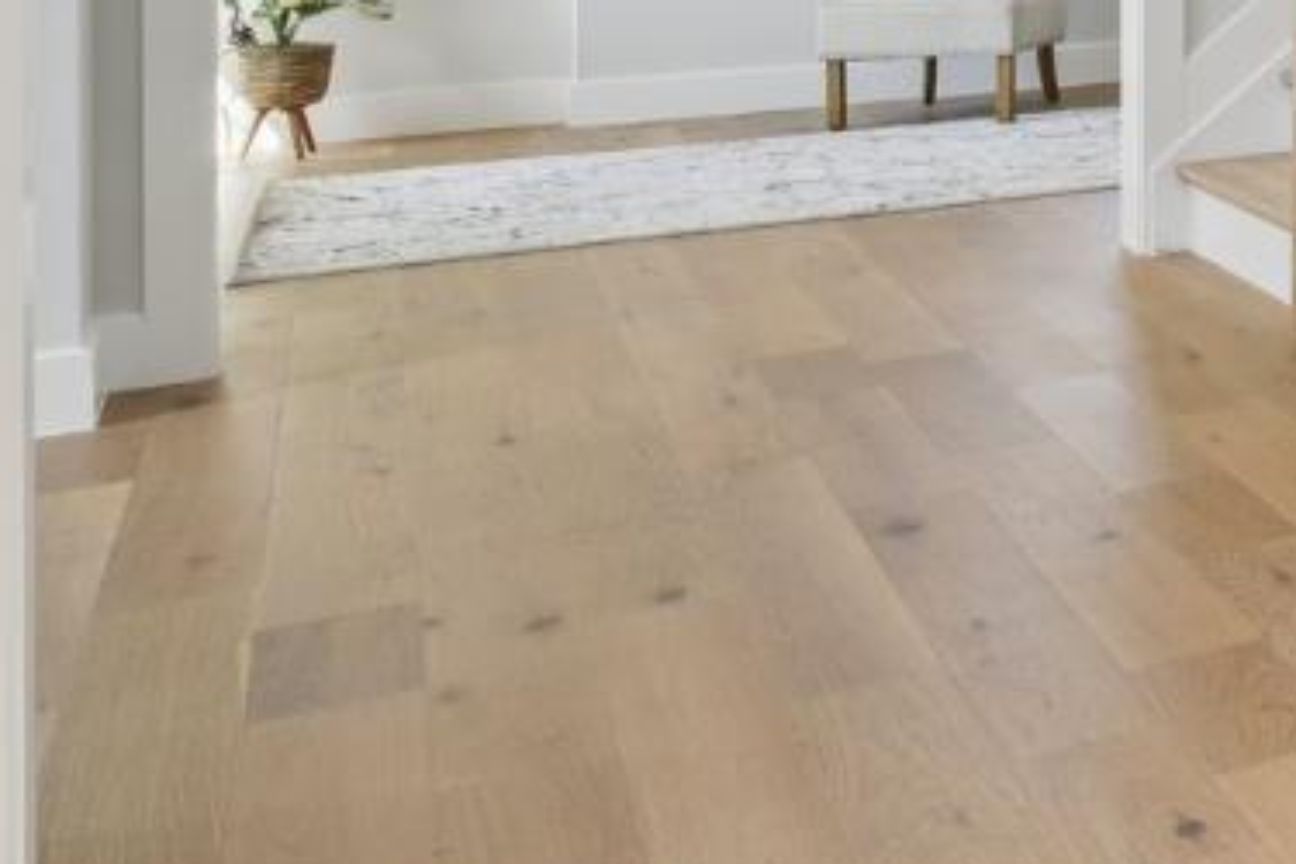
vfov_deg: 21.9
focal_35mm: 56
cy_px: -237
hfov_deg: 19.5
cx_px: 2582
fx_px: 2016
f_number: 9
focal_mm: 14
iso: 250
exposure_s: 1/30
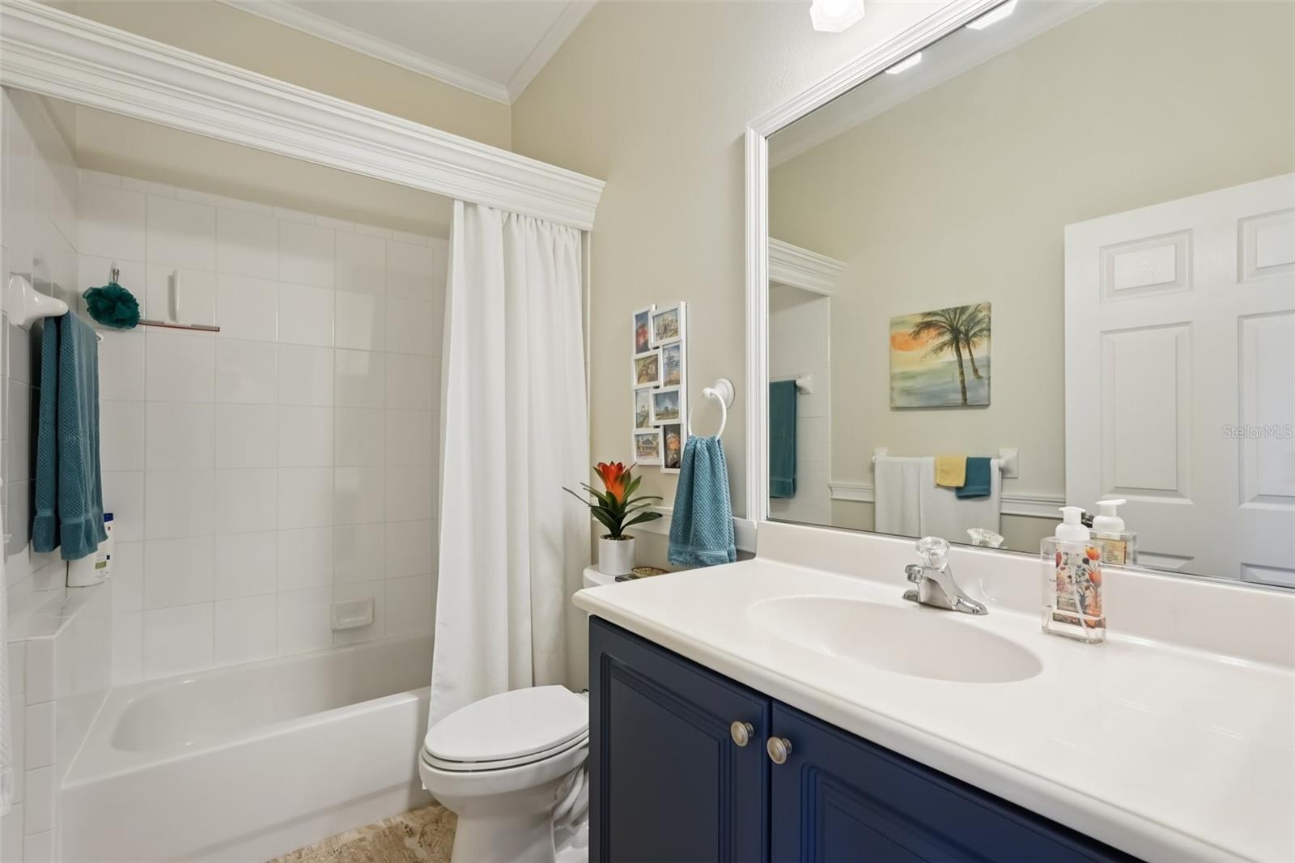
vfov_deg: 73.7
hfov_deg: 96.7
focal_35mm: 16
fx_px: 575
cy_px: 432
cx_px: 648
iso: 400
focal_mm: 16
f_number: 8
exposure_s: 1/10
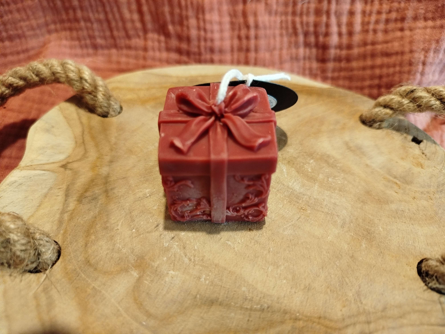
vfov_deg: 56.8
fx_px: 309
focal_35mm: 24
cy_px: 167
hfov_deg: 71.6
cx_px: 222
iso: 800
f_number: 1.7
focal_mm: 5.31
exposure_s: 1/25
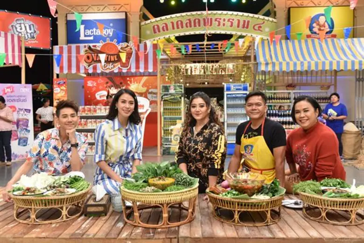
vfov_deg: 41.1
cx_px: 182
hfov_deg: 58.7
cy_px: 122
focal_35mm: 32
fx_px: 324
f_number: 4
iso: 1000
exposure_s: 1/250
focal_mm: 32
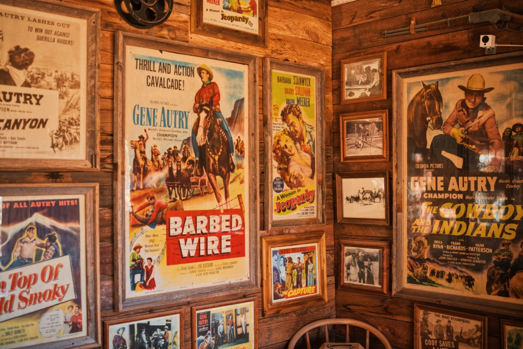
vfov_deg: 32.6
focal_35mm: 41
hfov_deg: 47.4
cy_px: 174
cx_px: 262
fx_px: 596
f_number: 1.6
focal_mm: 27
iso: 125
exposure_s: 1/58
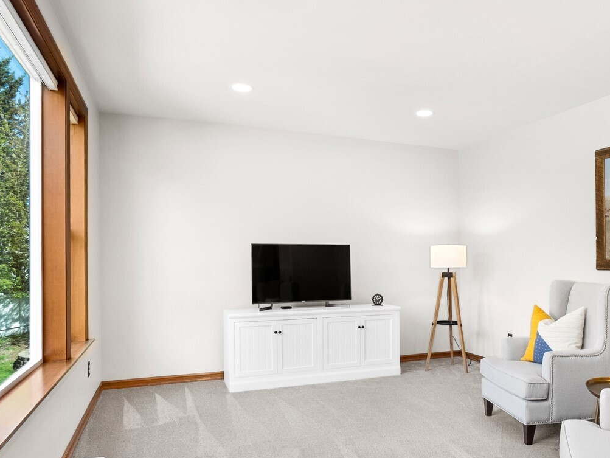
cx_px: 385
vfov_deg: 52.6
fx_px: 458
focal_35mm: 26
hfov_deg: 66.2
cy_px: 280
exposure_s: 1/3
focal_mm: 16
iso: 400
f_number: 7.1
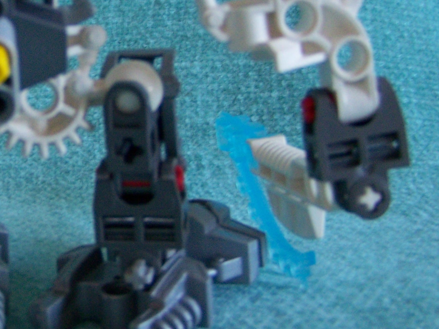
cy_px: 76
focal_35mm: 87
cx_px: 18
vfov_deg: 16.9
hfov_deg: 21.8
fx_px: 1104
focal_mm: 6.3
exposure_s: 1/20
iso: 160
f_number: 2.8
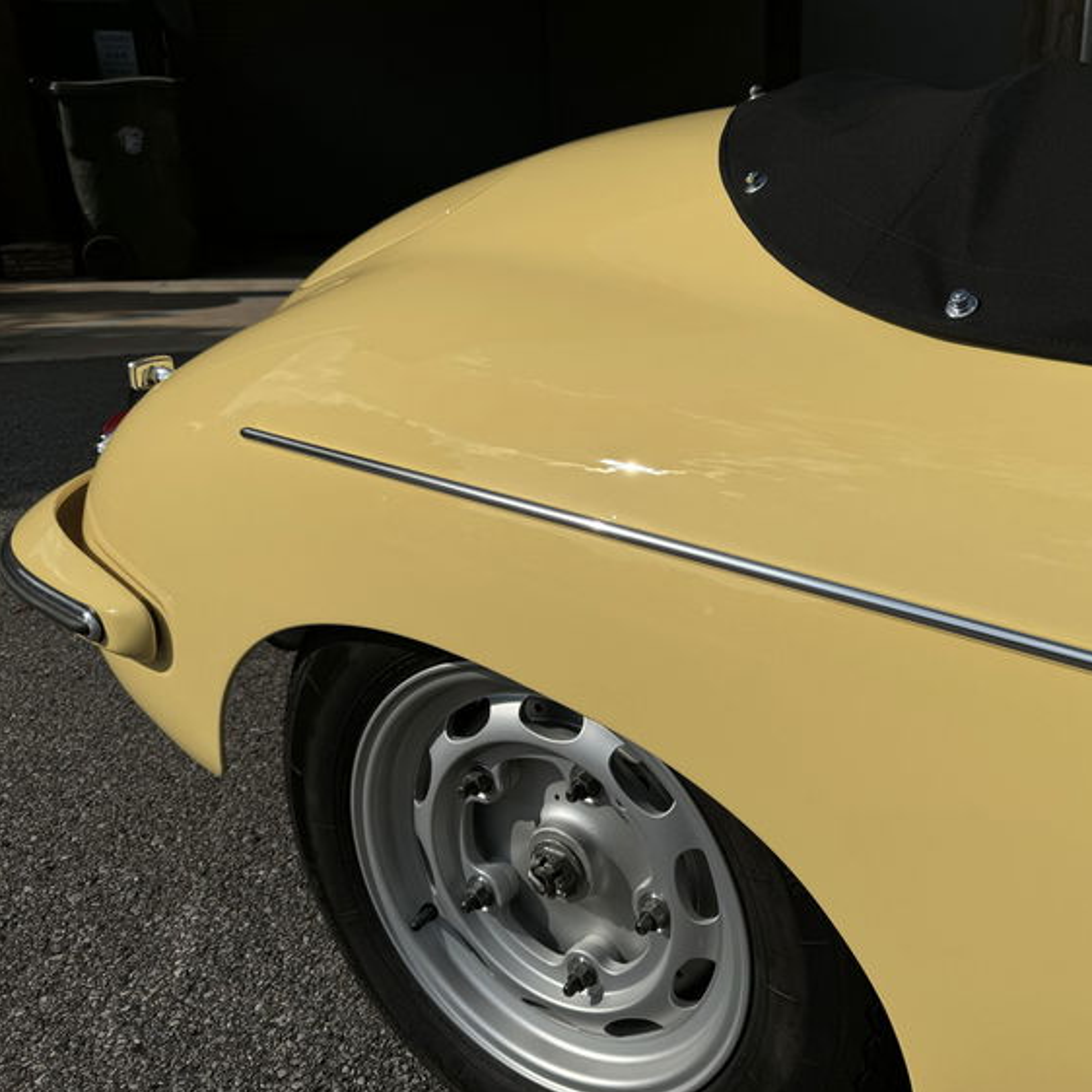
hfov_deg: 55.0
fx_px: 1035
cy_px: 540
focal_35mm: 29
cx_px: 678
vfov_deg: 55.6
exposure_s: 1/12346
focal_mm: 6.76
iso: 80
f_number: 1.78
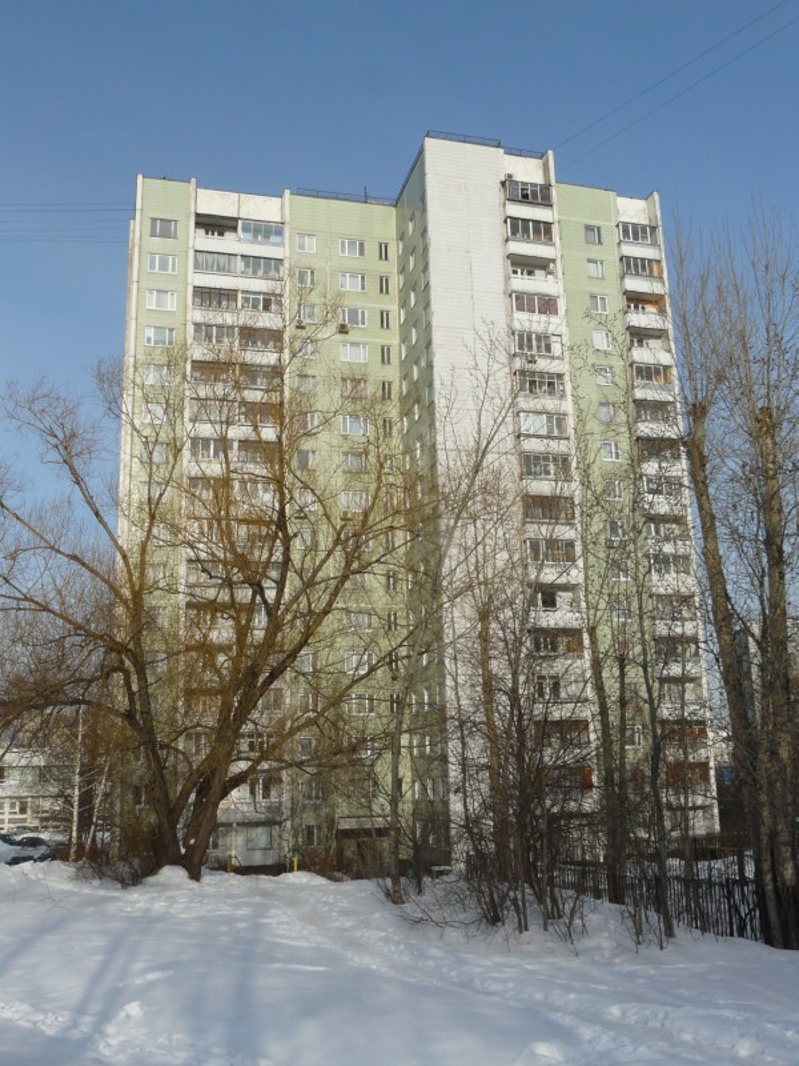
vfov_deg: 56.8
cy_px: 533
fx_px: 985
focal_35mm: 32
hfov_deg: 44.2
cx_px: 400
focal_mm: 5.2
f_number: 7.1
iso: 100
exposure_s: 1/320
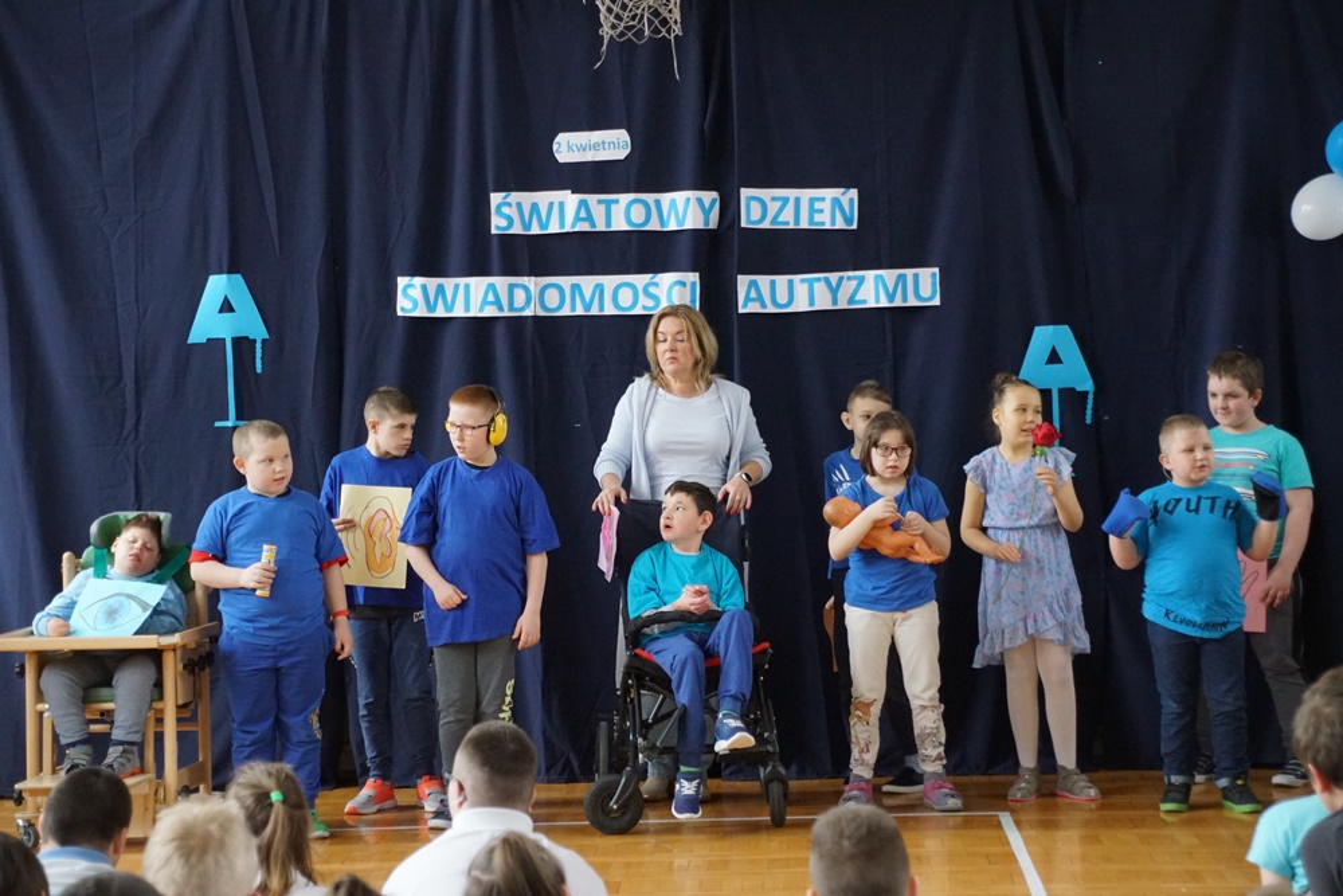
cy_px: 448
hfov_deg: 19.5
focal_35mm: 105
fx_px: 3917
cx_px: 672
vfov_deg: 13.0
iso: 2500
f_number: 5
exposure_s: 1/160
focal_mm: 70
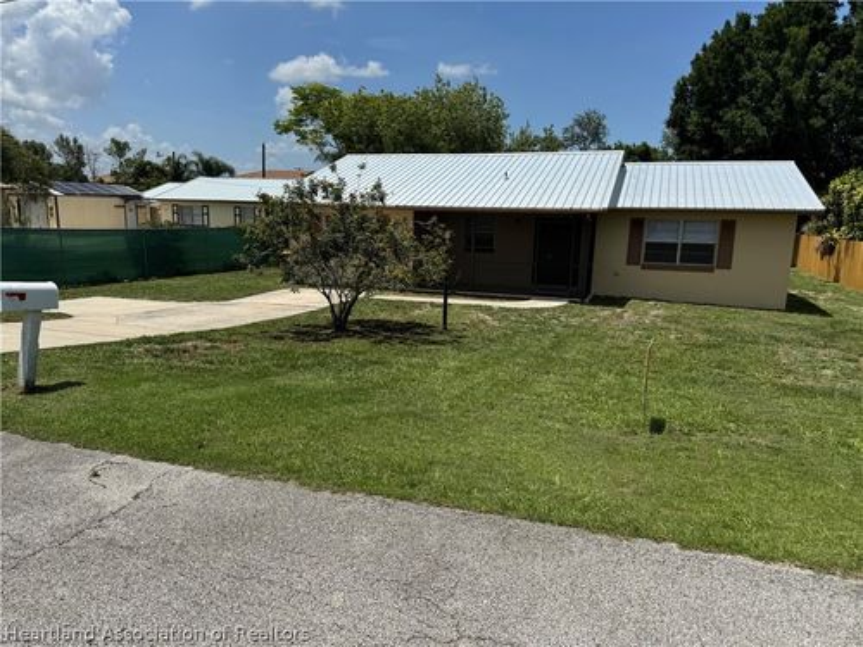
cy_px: 324
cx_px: 432
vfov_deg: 56.8
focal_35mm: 24
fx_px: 598
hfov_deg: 71.6
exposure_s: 1/7092
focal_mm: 6.76
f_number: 1.78
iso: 80
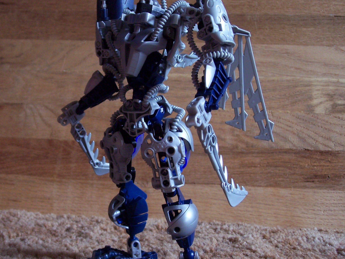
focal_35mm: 50
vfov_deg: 29.1
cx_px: 124
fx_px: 498
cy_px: 115
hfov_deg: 37.9
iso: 200
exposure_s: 1/8
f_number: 3.4
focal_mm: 8
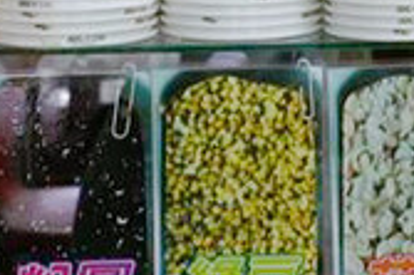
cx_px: 421
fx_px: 1930
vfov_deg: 7.9
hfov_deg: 12.1
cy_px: -208
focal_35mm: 168
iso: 320
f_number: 5
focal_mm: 33
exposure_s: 1/60
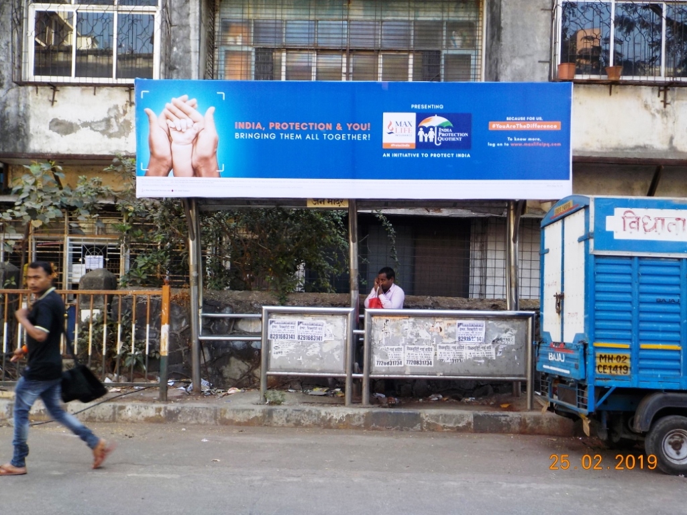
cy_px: 258
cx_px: 344
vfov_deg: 37.7
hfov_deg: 49.0
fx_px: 754
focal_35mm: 38
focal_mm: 5.2
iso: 125
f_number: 3.7
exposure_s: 1/80
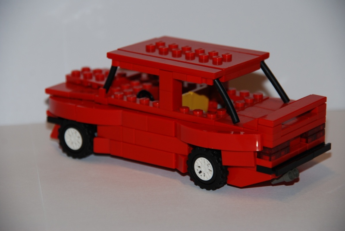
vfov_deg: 7.9
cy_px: 116
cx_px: 172
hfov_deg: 11.8
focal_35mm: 174
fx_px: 1670
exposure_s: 1/60
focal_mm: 116
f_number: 6
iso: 200
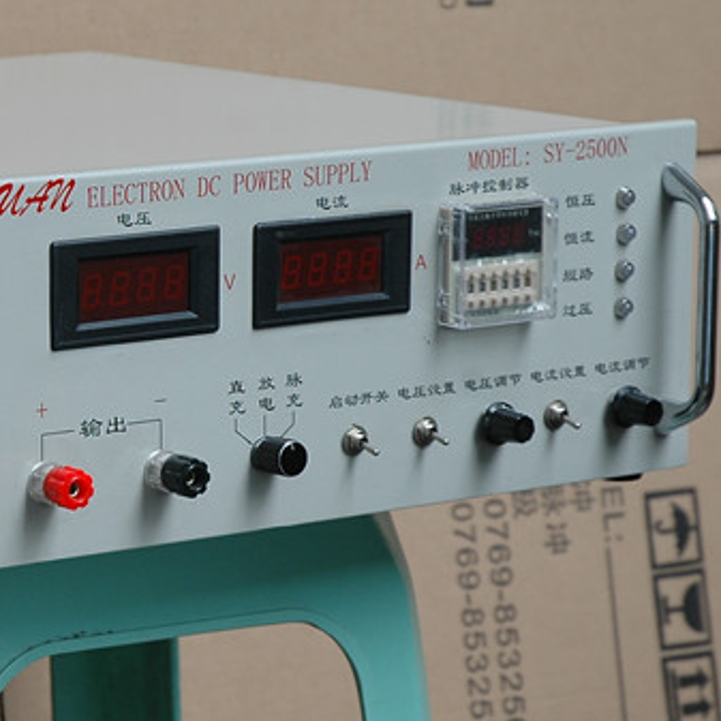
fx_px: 3700
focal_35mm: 157
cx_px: 13
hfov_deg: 11.0
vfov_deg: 11.1
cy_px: 256
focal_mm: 52
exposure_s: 1/40
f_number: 5.6
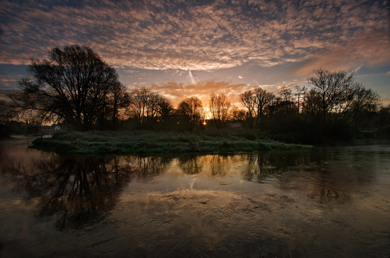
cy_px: 129
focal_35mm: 15
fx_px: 162
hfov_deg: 100.5
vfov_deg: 77.1
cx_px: 195
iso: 125
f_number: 8
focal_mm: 10
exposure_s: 1/60
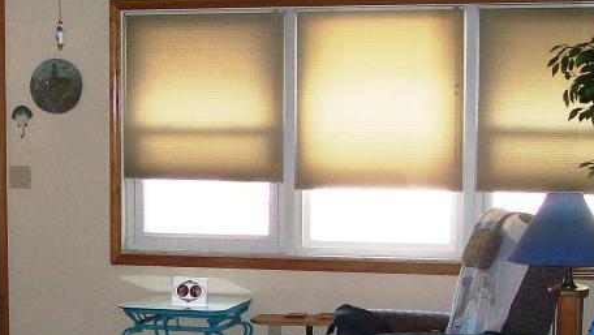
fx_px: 1387
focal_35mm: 88
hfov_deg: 23.8
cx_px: 104
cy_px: 267
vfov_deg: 13.7
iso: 140
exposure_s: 1/64
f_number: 2.7
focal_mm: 6
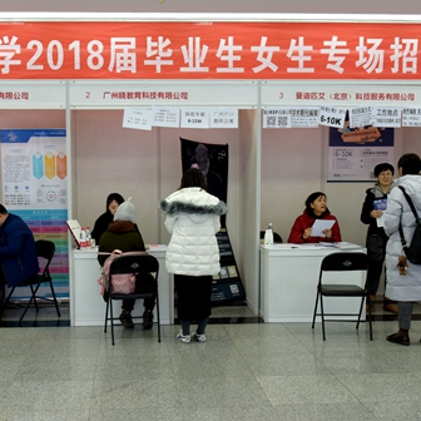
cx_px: 149
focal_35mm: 47
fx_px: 647
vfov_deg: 36.0
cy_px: 222
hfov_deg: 35.8
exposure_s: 1/60
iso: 400
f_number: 4
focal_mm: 29
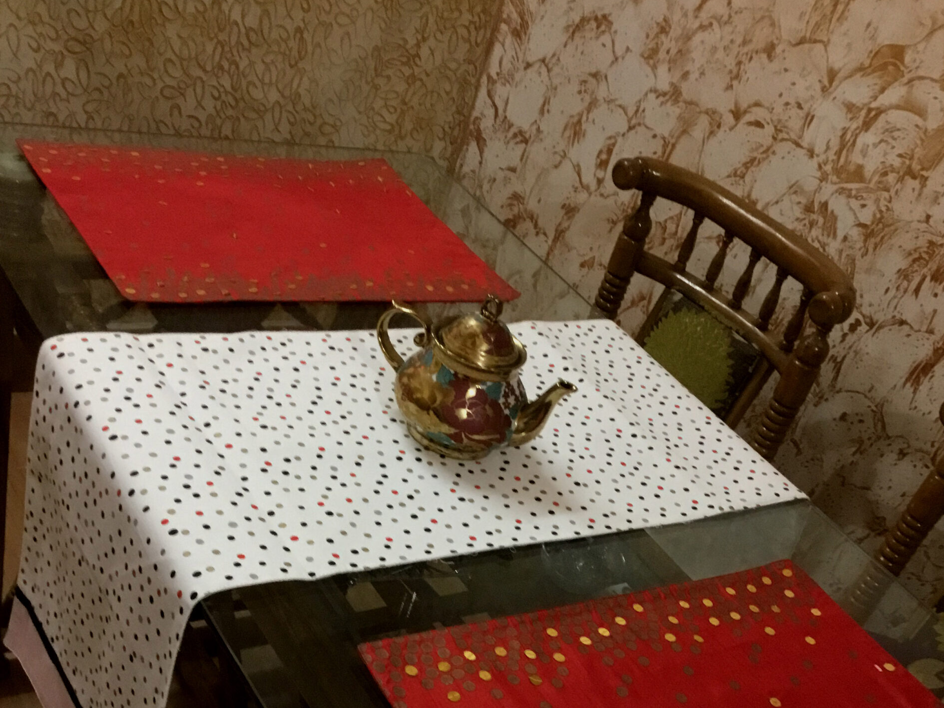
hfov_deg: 44.8
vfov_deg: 32.7
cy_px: 630
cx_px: 472
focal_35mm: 42
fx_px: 1145
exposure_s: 1/20
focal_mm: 3.3
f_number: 2.4
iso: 200
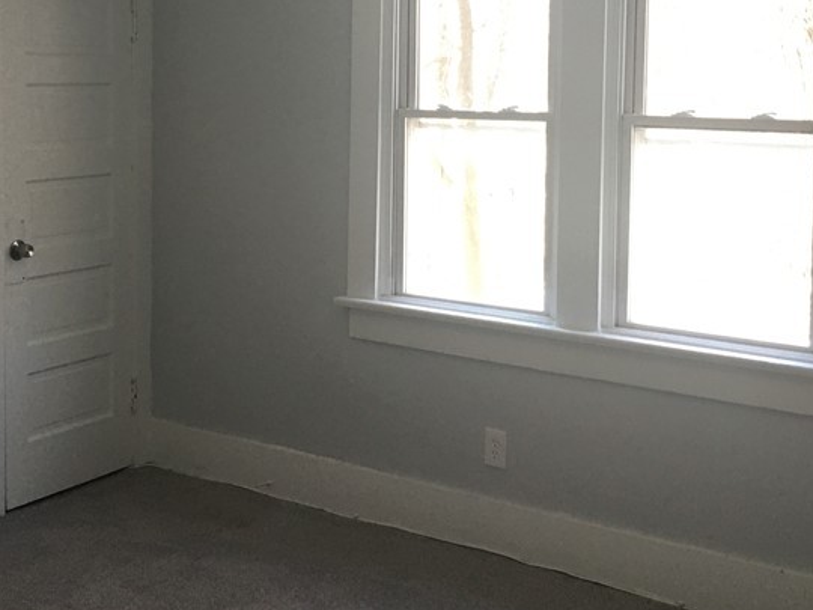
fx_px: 1292
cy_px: 142
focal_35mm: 55
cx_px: 288
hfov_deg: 34.7
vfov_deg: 26.2
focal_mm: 4.15
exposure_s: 1/30
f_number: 2.2
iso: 40
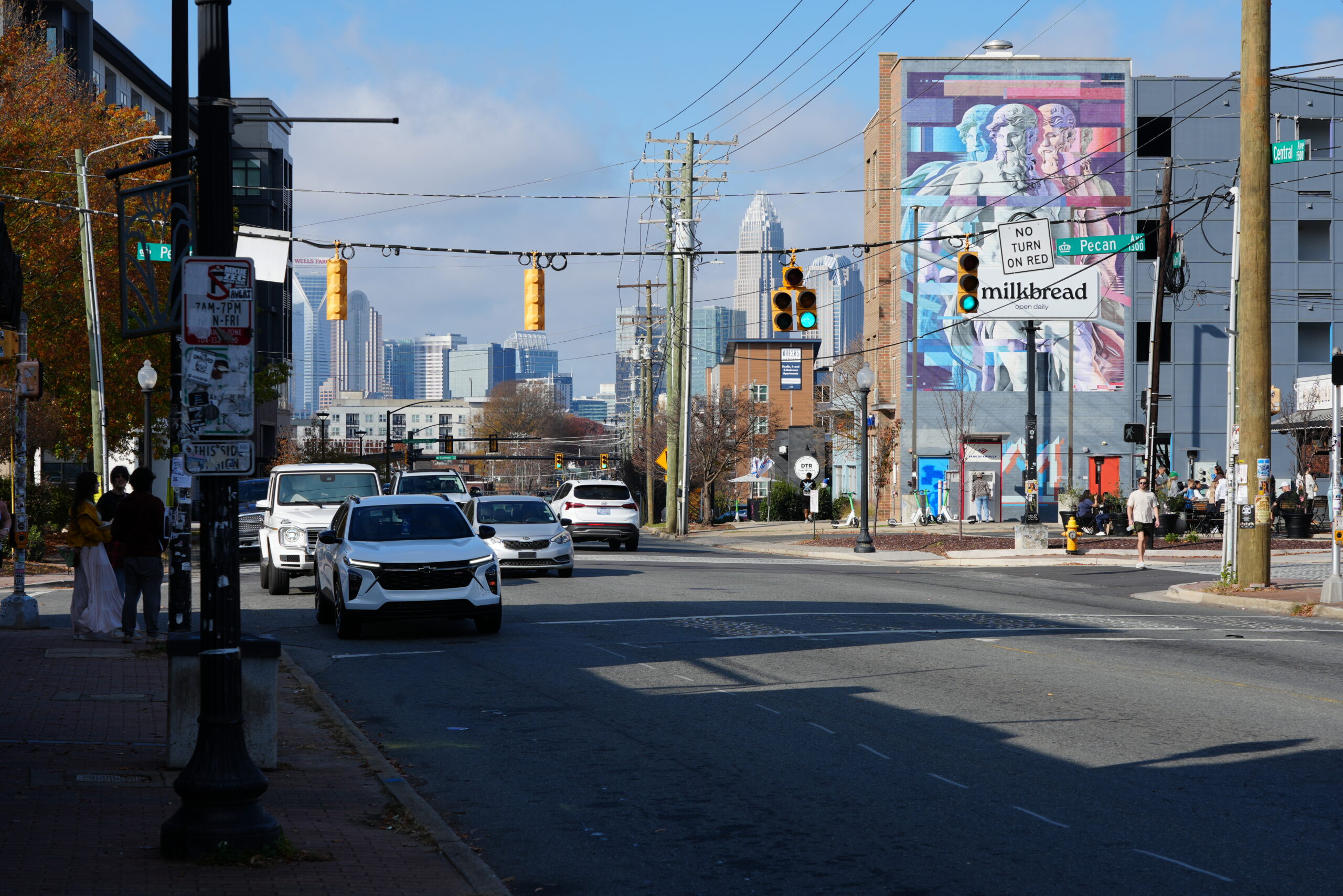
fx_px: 2611
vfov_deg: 19.5
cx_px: 672
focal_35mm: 70
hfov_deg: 28.8
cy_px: 448
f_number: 10
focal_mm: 70
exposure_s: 1/200
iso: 100
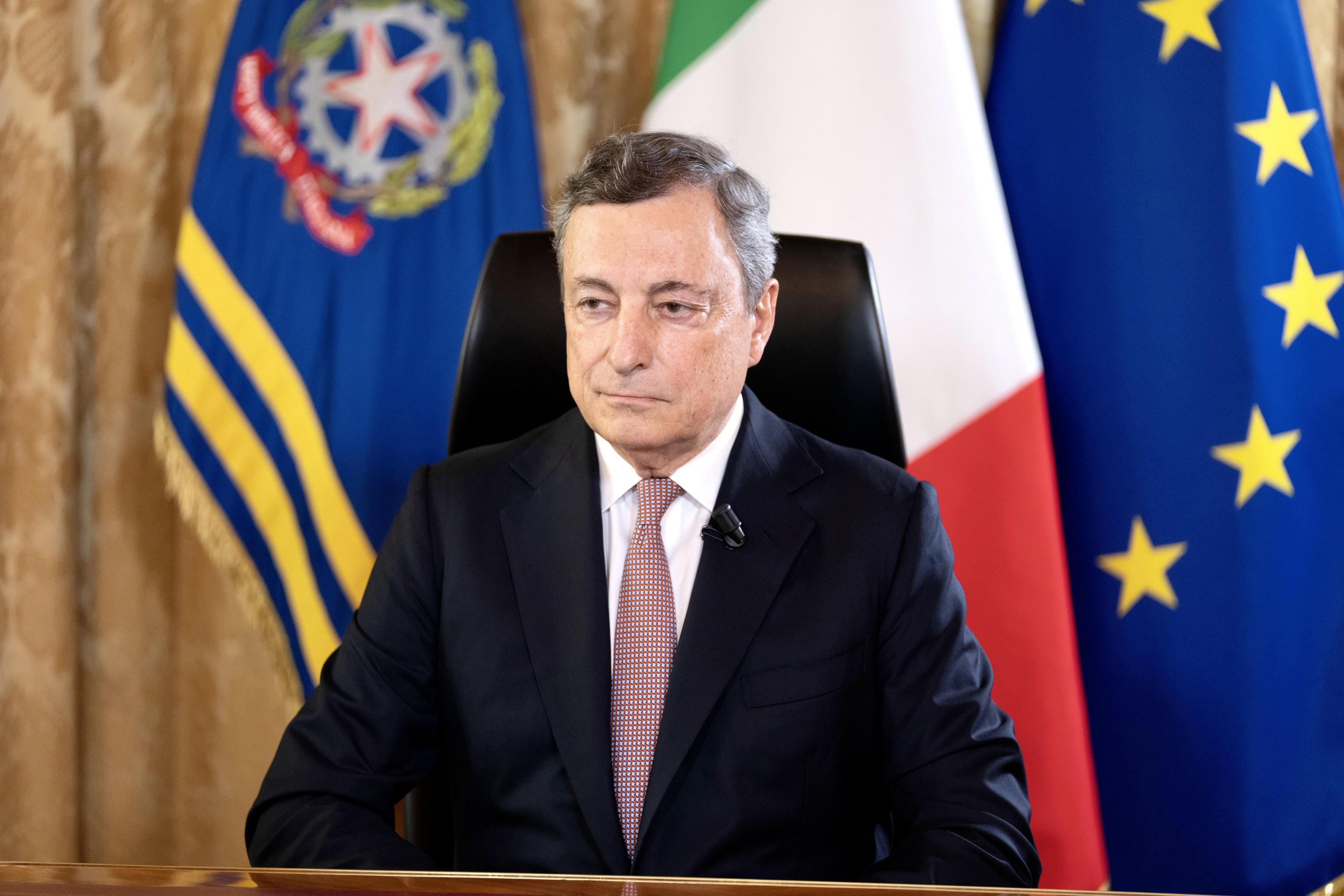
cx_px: 672
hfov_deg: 14.7
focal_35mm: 140
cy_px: 448
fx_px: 5226
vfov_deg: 9.8
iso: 2000
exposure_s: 1/250
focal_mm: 140
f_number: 2.8
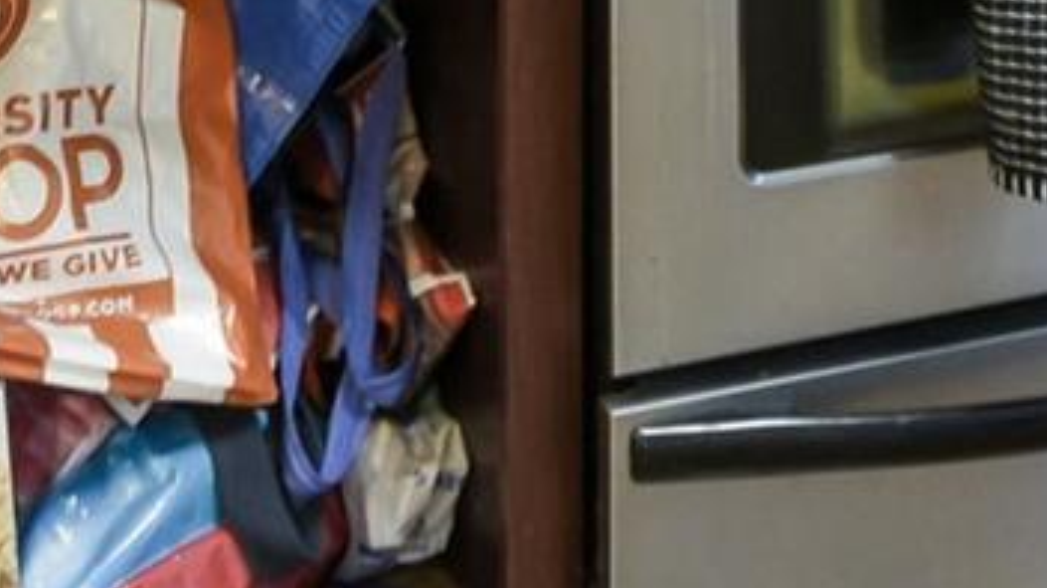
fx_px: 3052
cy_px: -1145
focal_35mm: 110
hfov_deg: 19.5
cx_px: 510
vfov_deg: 9.0
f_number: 8
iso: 200
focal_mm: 12
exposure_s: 1
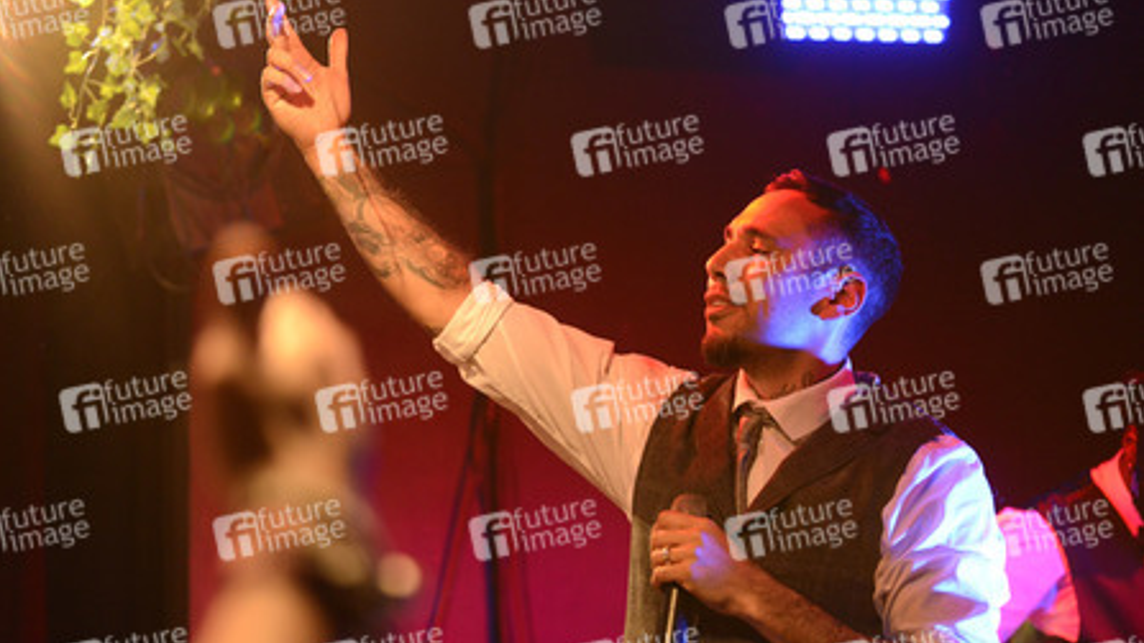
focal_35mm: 74
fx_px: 2244
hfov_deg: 28.6
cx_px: 569
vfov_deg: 16.3
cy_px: 338
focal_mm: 70
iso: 4000
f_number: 2.8
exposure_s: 1/250
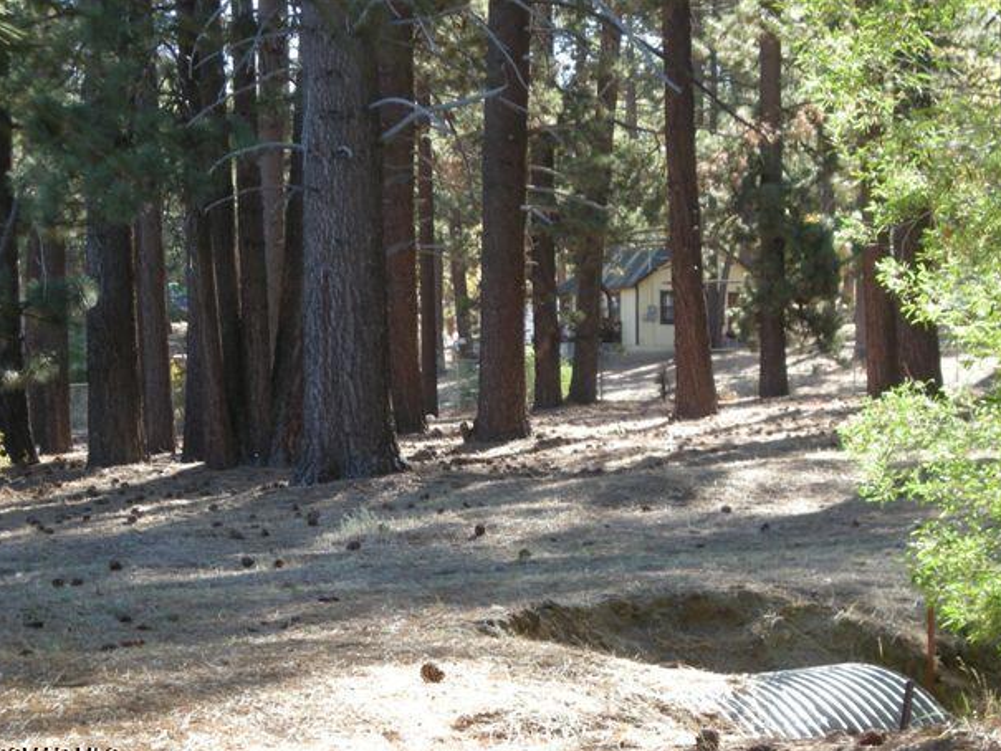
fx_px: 3210
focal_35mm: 111
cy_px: 395
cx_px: 515
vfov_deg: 13.3
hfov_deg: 17.7
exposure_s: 1/69.3
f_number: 4.7
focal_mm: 17.1
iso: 92
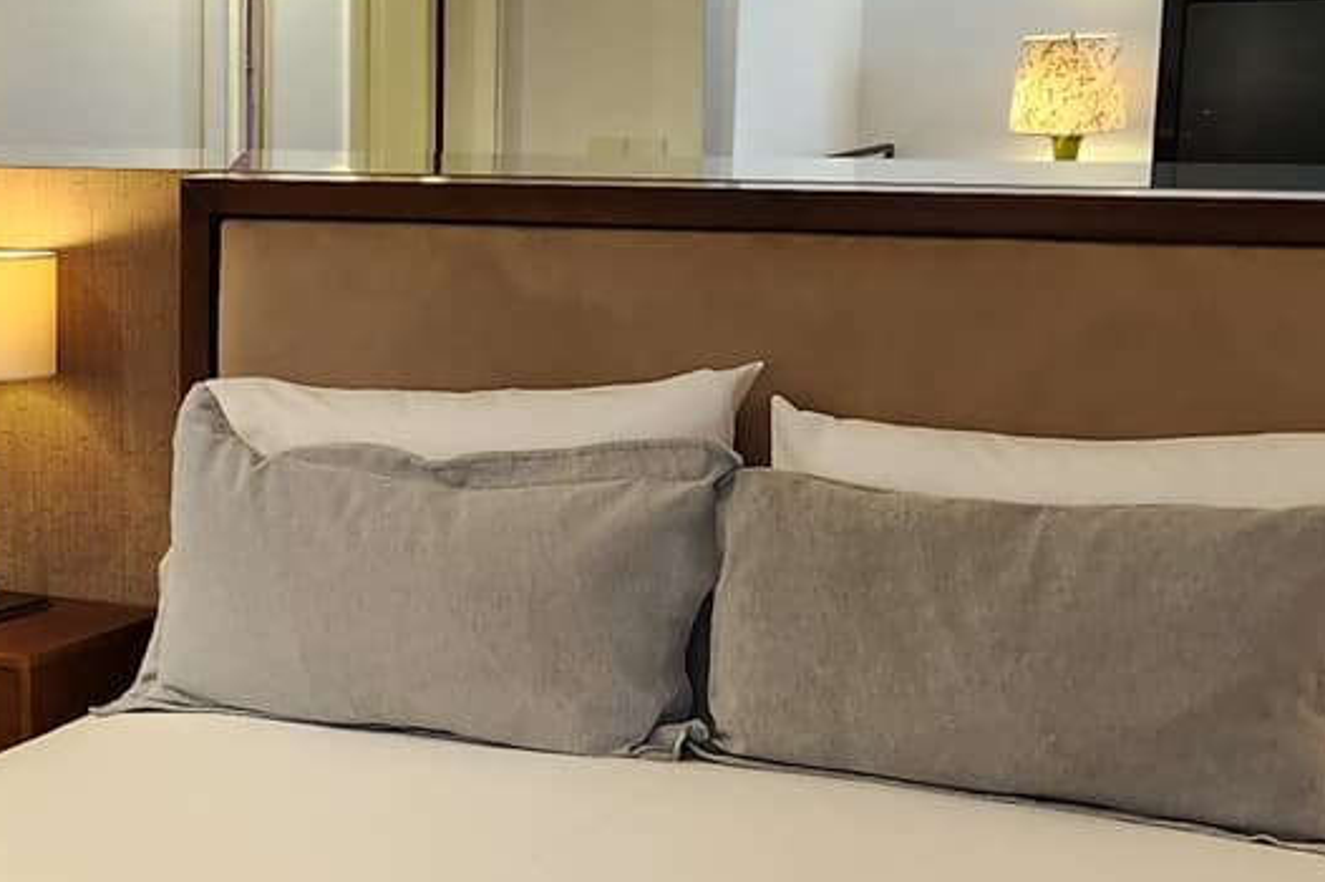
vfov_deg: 15.0
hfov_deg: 21.3
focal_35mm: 91
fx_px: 3347
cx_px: -134
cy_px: 527
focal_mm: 5.4
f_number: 1.8
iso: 160
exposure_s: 1/100
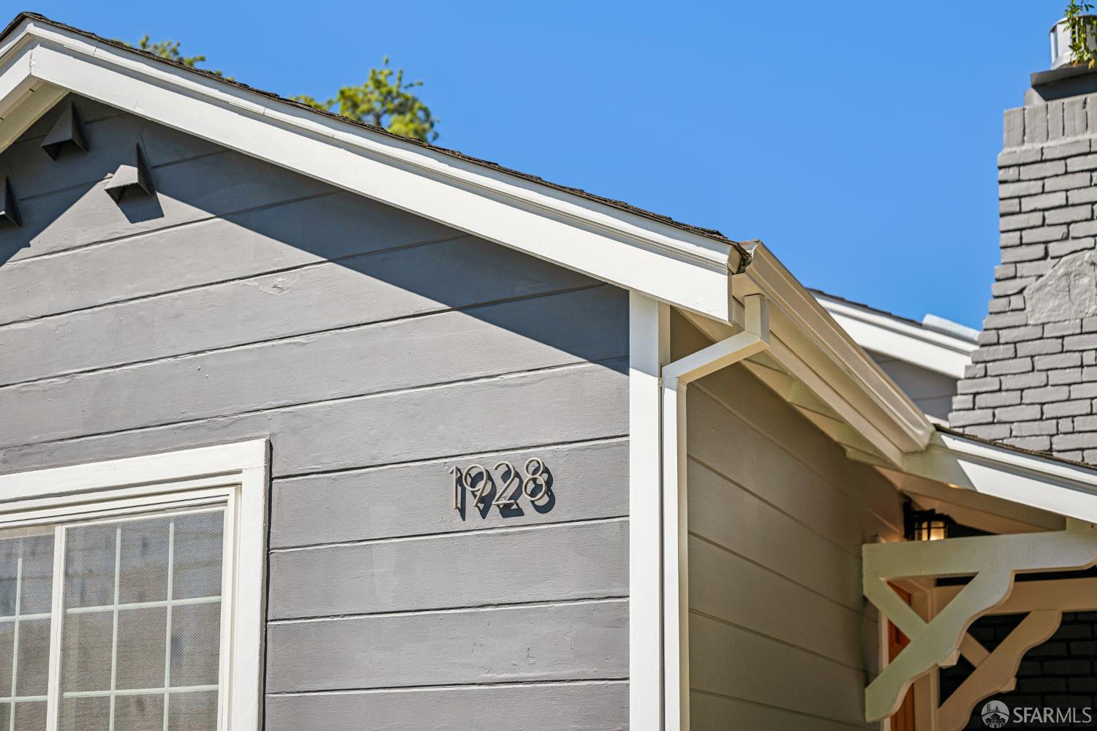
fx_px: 1402
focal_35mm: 46
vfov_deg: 29.2
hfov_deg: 42.7
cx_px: 548
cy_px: 366
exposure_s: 1/2500
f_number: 2.8
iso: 110
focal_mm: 46
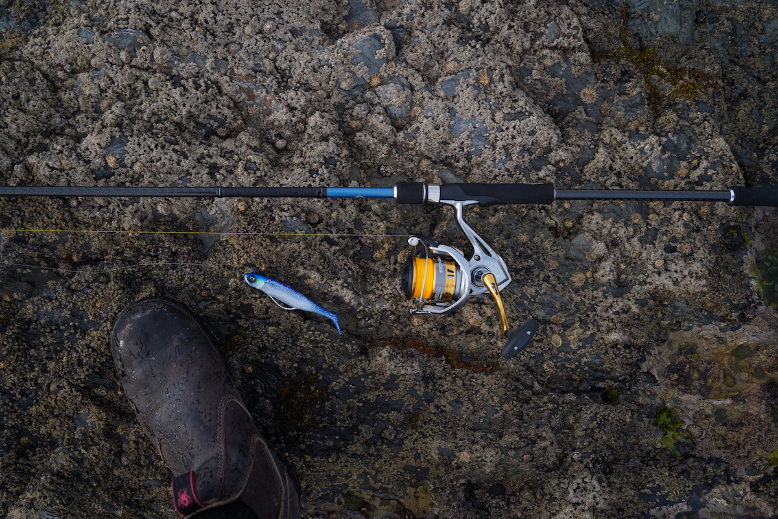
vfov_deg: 46.4
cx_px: 389
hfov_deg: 65.5
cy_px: 260
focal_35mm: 28
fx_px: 605
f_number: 4
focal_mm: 28
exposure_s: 1/200
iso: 200
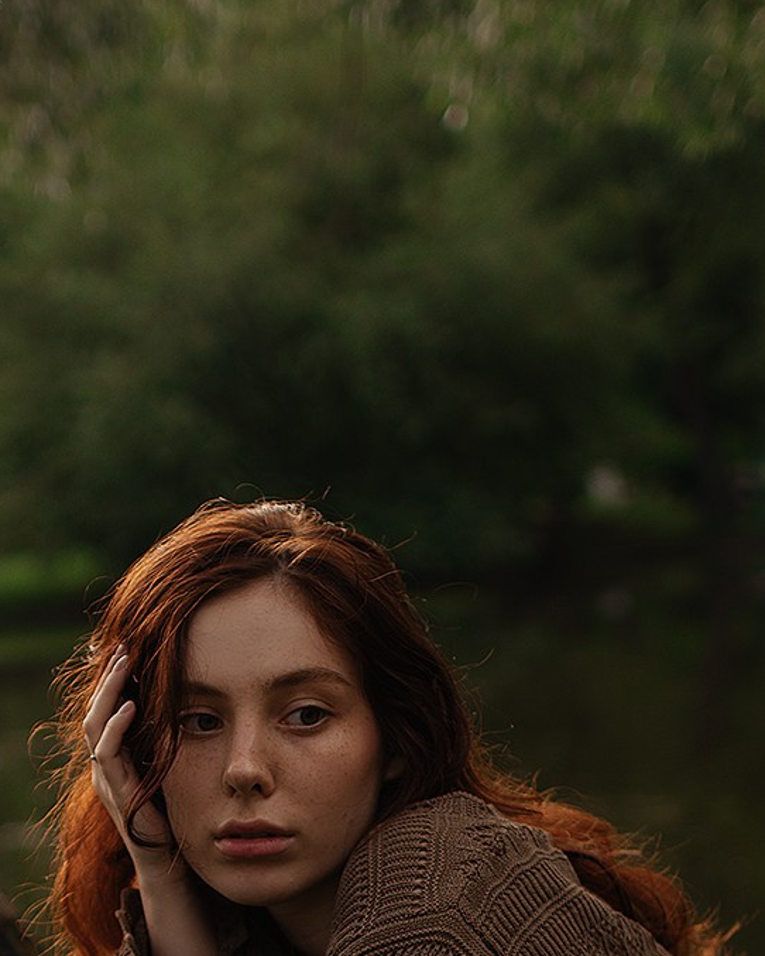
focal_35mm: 93
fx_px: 2631
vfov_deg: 19.7
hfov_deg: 16.5
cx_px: 209
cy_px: 1064
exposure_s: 1/350
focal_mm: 35
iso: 100
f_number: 2
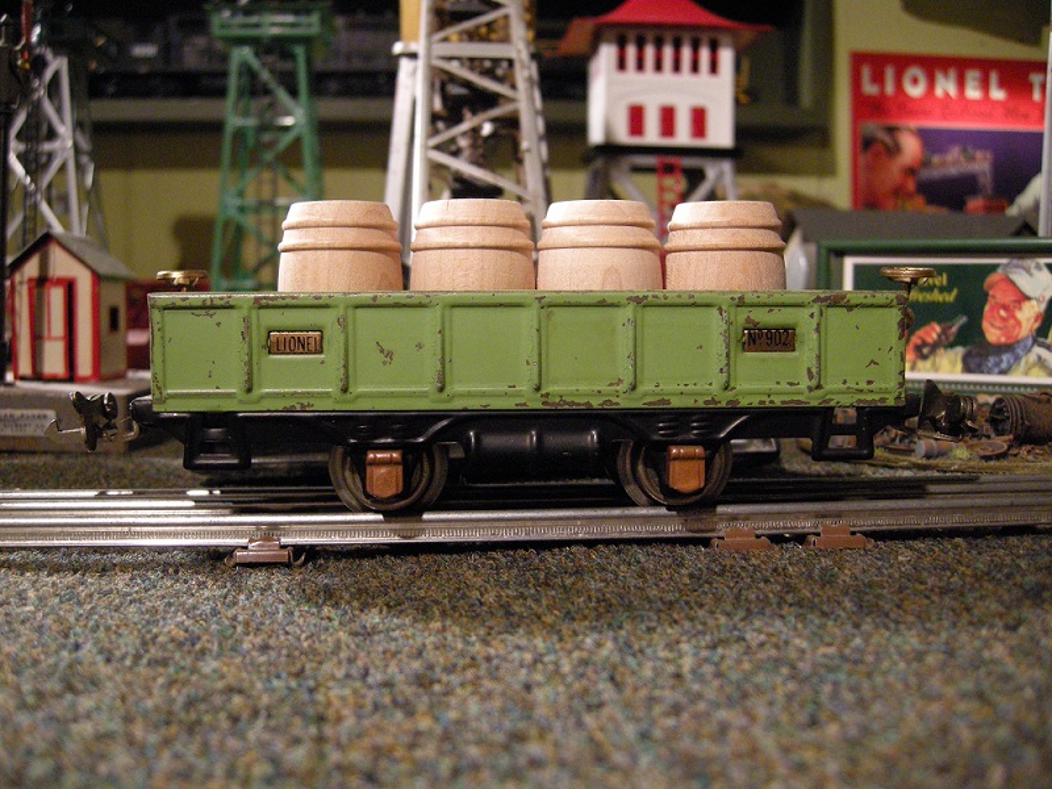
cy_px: 394
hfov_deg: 52.6
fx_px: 1064
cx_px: 526
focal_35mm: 35
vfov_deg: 40.7
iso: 400
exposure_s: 1/15
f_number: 2.7
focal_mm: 7.5
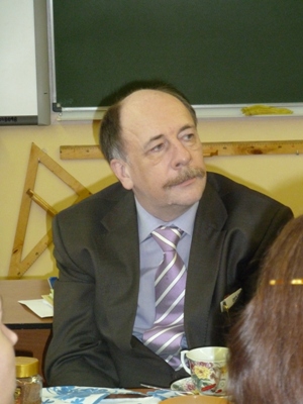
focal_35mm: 137
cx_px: 152
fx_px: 1599
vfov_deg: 14.4
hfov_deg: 10.8
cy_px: 202
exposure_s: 1/40
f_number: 4.5
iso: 640
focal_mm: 22.5
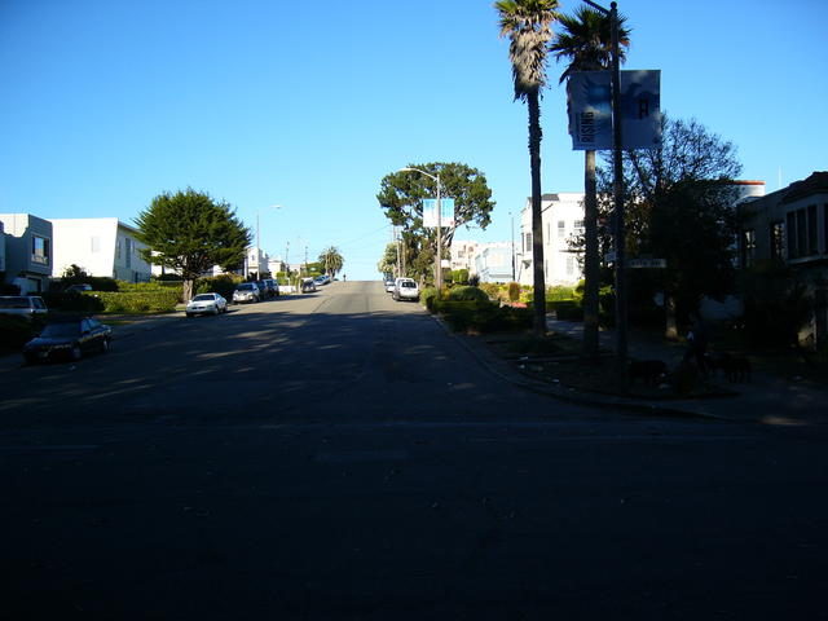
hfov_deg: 52.6
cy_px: 310
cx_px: 414
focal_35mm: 35
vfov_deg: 40.7
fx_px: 837
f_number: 2.8
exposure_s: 1/800
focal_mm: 5.8
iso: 50
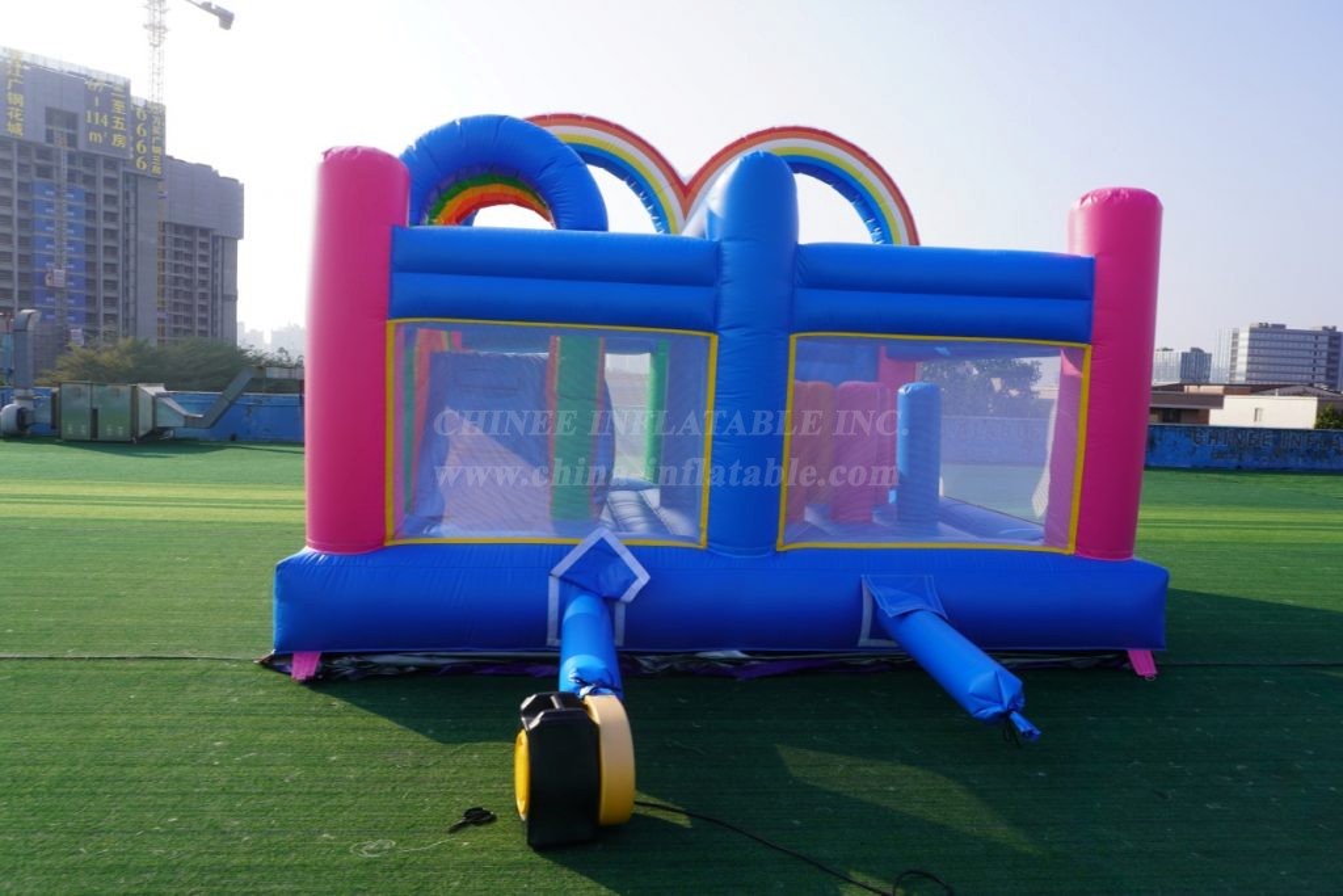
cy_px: 448
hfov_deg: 73.7
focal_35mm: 24
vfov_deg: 53.1
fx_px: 895
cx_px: 672
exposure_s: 1/125
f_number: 9
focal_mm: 16
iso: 100
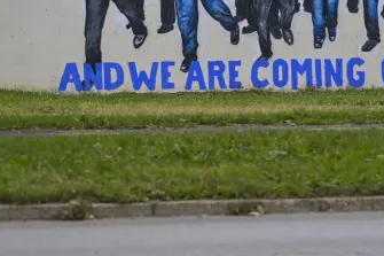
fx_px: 1695
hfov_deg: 12.9
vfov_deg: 8.6
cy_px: 143
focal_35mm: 159
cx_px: 170
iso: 160
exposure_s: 1/1250
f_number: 2.8
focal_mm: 70
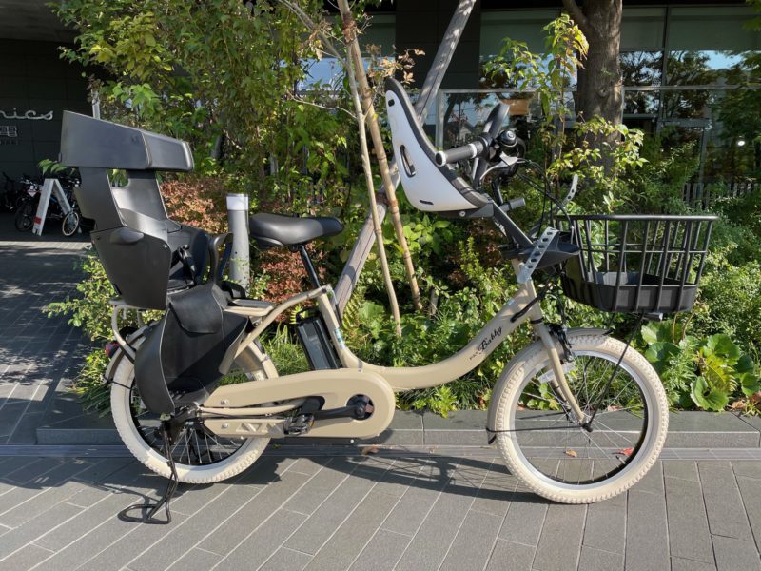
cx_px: 380
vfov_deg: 53.1
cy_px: 286
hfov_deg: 67.3
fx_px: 572
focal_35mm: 26
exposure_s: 1/924
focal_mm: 4.2
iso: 32
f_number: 1.6
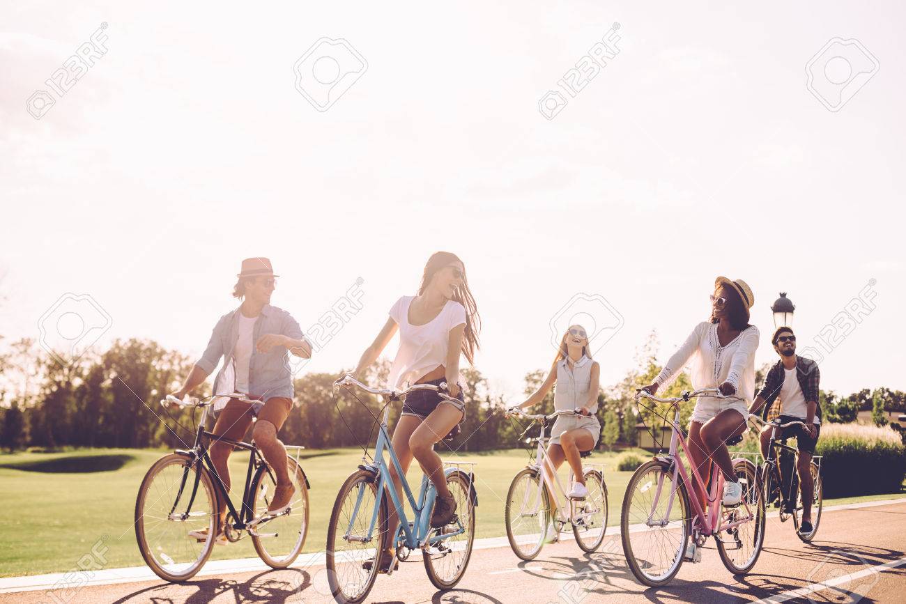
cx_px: 453
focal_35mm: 50
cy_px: 302
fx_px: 1258
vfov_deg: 27.0
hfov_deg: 39.6
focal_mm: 50
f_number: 3.2
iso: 160
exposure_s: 1/2000
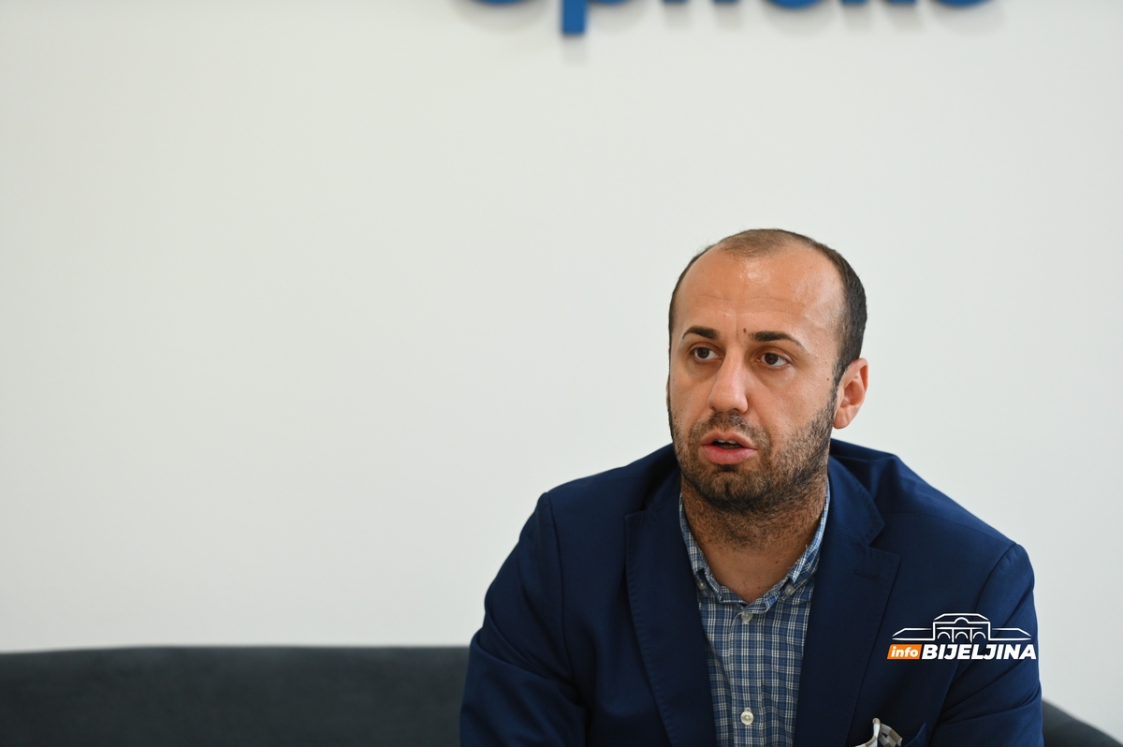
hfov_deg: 13.3
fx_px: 4831
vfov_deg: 8.8
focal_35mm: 155
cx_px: 562
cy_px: 374
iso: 1000
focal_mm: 155
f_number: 2.8
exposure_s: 1/320
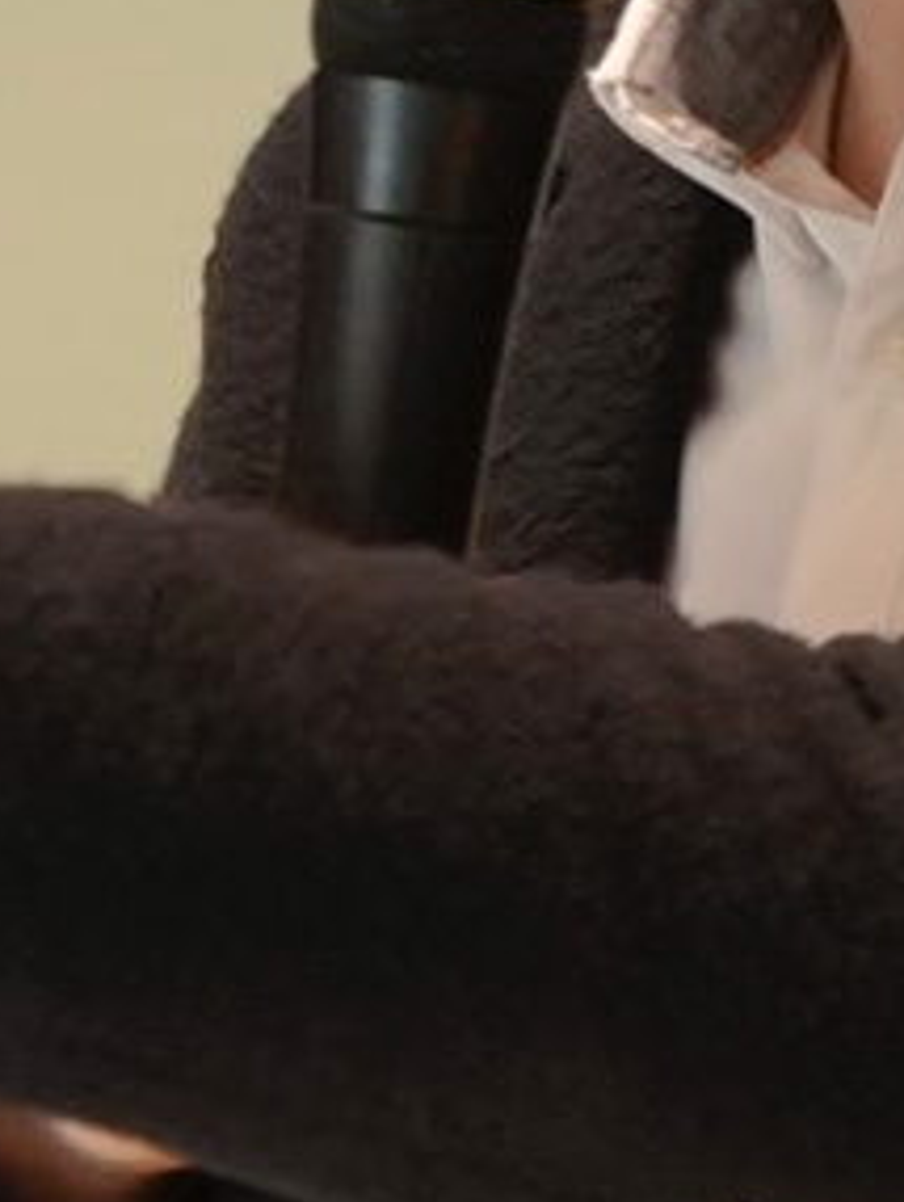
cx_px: 4009
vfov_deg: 1.1
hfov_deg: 0.8
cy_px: 2175
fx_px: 63765
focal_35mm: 1834
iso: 2000
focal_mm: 168
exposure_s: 1/100
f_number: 4
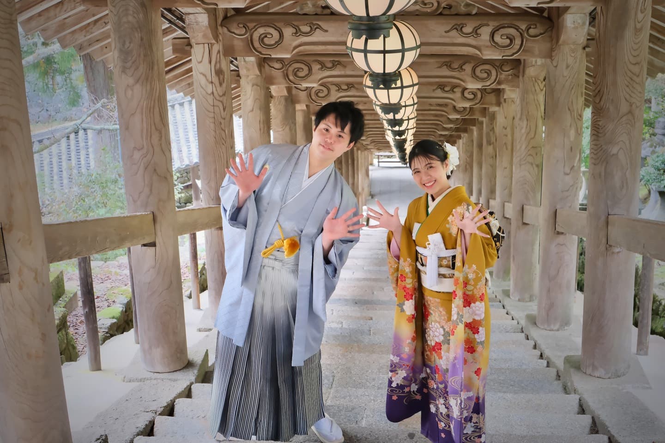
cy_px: 222
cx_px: 332
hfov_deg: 37.5
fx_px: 979
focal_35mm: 53
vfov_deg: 25.5
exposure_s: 1/80
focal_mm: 35.5
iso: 3200
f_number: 5.6
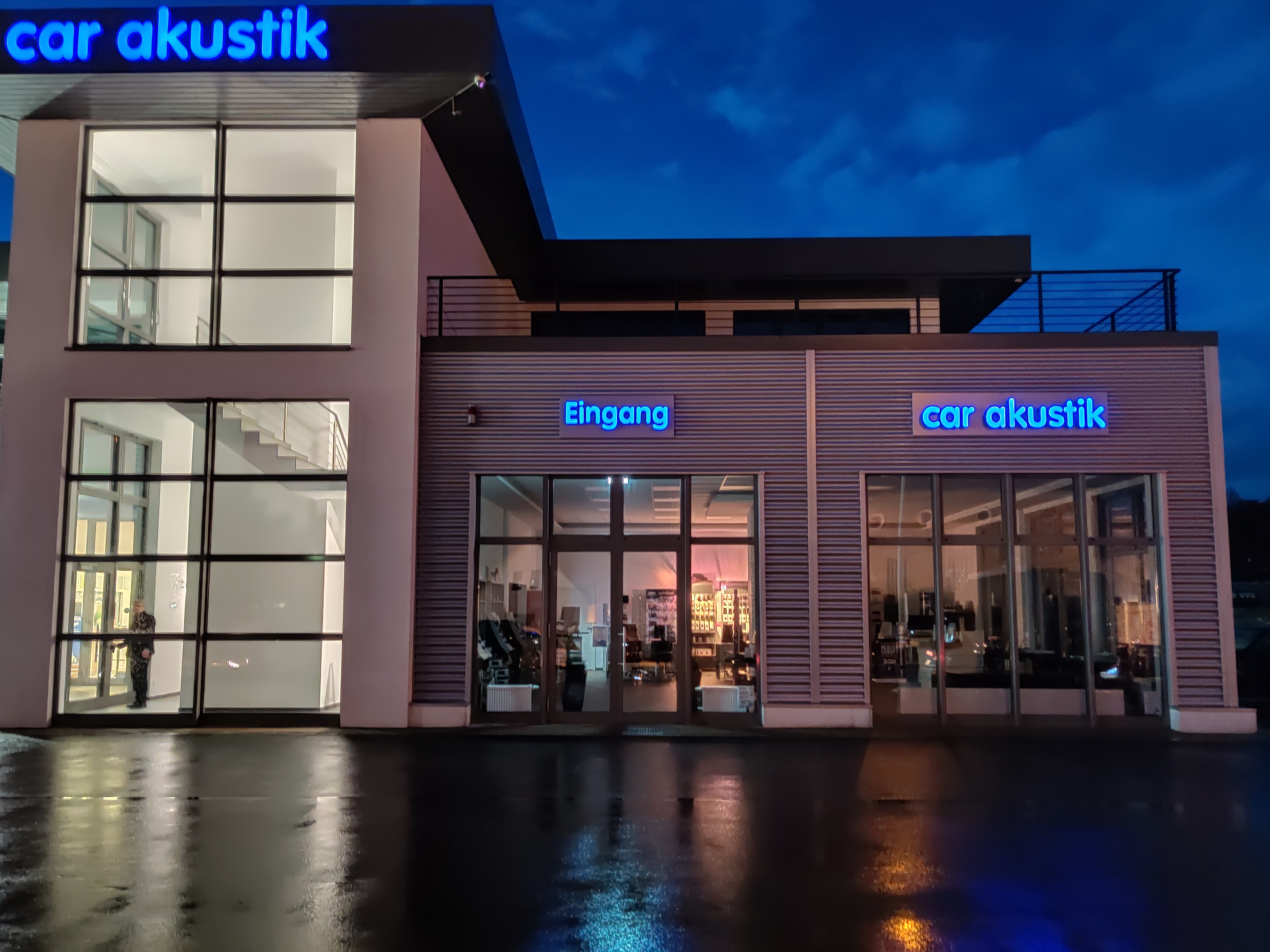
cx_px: 635
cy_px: 476
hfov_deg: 65.3
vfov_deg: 51.4
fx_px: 991
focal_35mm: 27
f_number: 1.65
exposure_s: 1/14
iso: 3200
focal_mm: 4.75
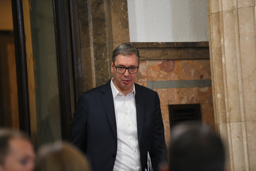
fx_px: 1315
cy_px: 86
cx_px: 128
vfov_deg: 7.4
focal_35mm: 185
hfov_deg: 11.1
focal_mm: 185
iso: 3200
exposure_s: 1/200
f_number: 3.2
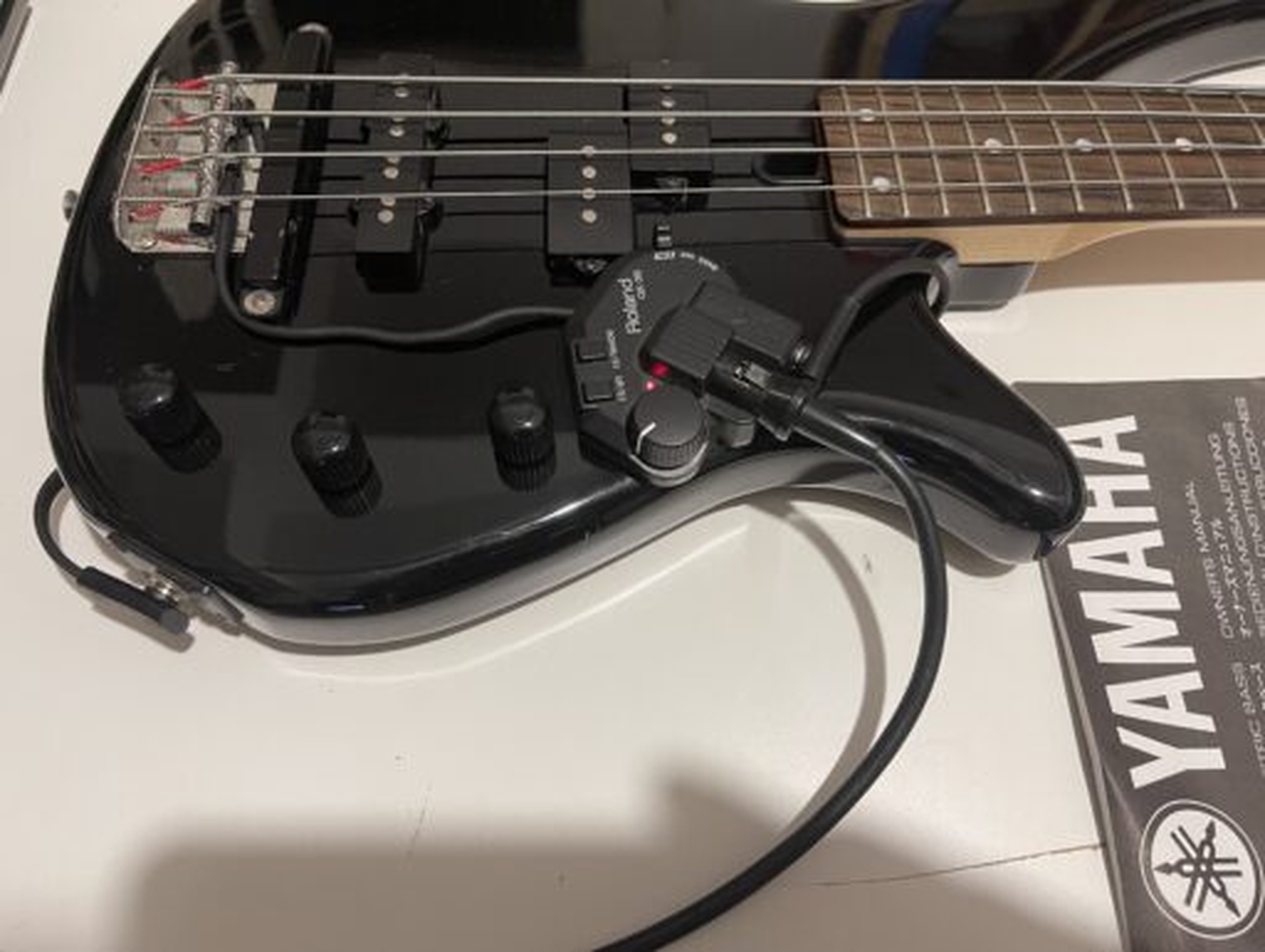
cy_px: 476
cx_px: 632
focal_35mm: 26
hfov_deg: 67.3
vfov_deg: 53.1
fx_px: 951
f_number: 1.6
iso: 400
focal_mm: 5.1
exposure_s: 1/60
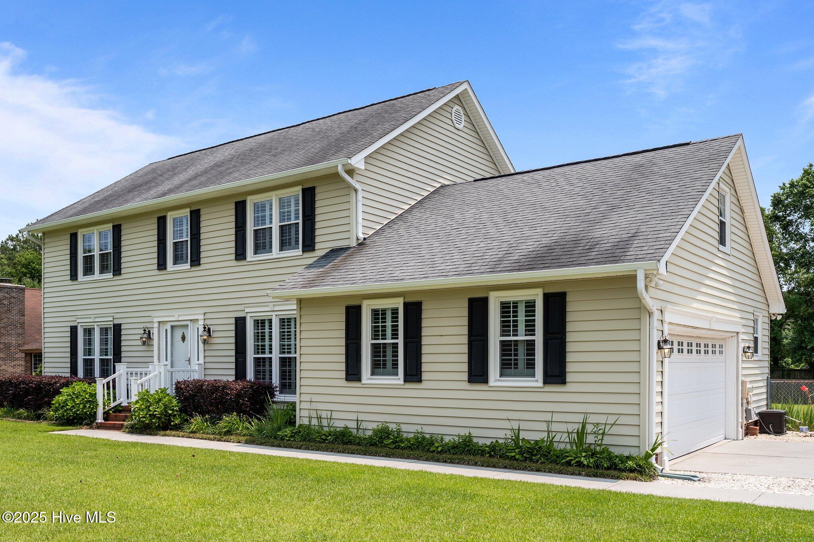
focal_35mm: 30
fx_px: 678
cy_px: 271
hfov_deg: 61.9
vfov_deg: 43.6
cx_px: 407
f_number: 7.1
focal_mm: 30
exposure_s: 1/250
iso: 64
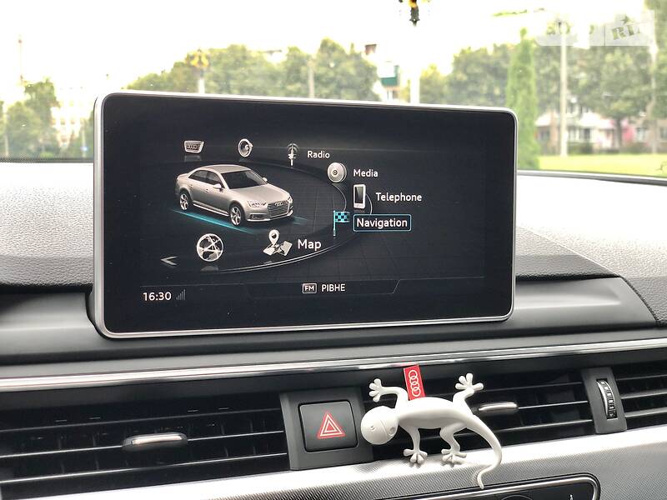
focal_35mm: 52
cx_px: 334
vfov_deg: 28.0
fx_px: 1002
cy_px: 250
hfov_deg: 36.8
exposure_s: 1/60
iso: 40
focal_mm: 6
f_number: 2.4
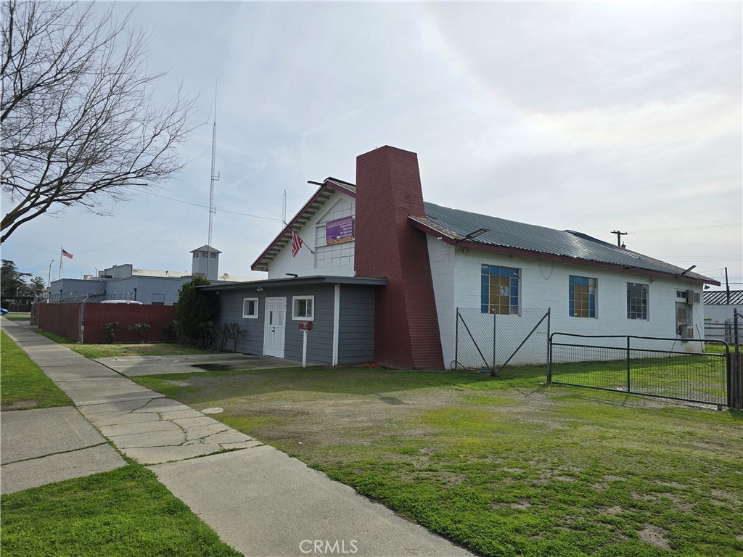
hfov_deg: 73.9
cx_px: 372
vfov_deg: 58.9
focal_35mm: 23
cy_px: 278
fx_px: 494
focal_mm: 6.3
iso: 12
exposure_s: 1/1580
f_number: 1.7
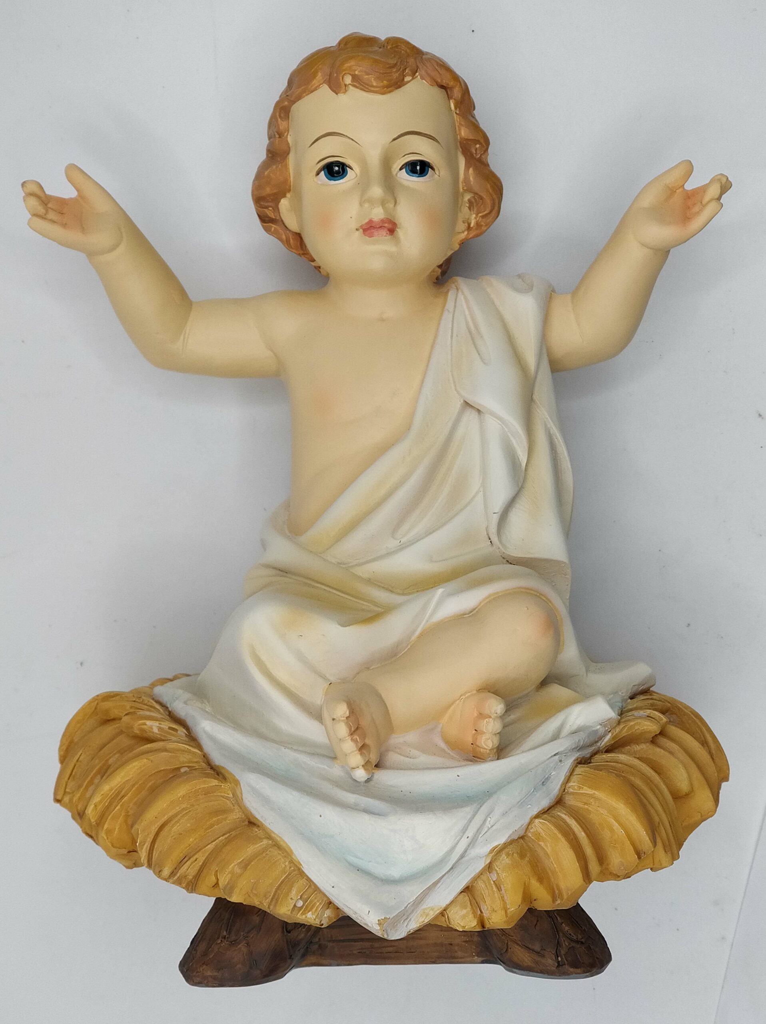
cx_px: 383
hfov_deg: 44.1
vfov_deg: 56.9
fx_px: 945
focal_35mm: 32
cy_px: 512
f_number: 2.6
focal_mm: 5.5
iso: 320
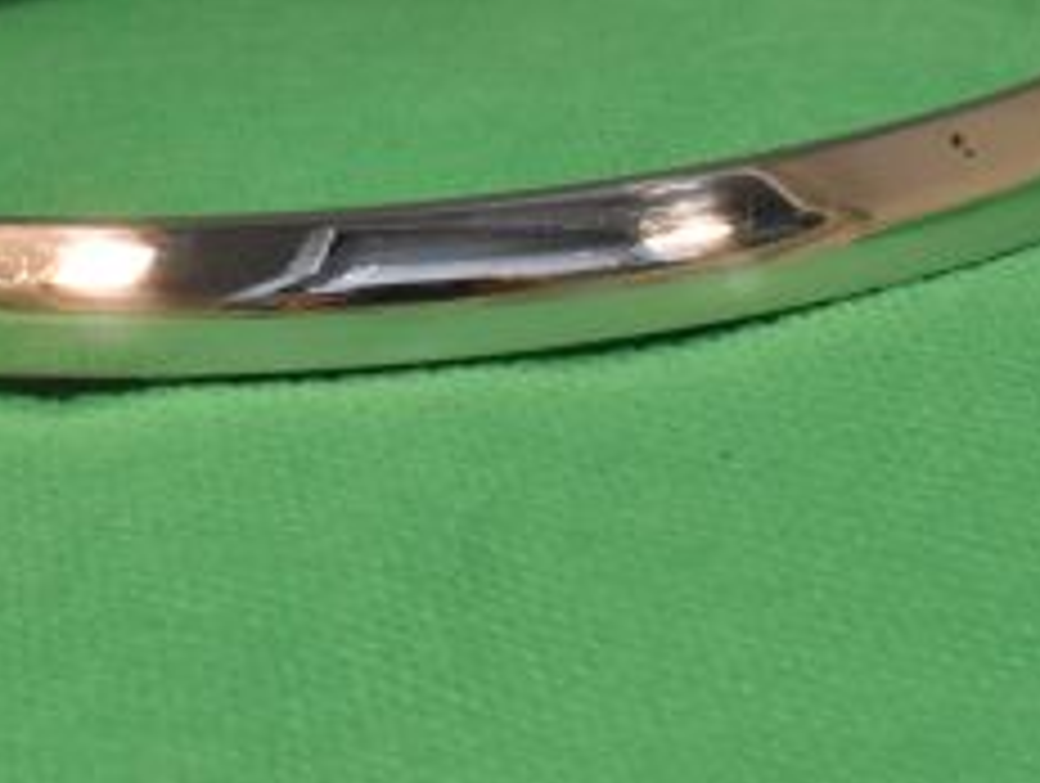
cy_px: 32
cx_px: 473
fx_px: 5176
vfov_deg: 8.6
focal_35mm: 172
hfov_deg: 11.5
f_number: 36
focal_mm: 46
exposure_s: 1/80
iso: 2500
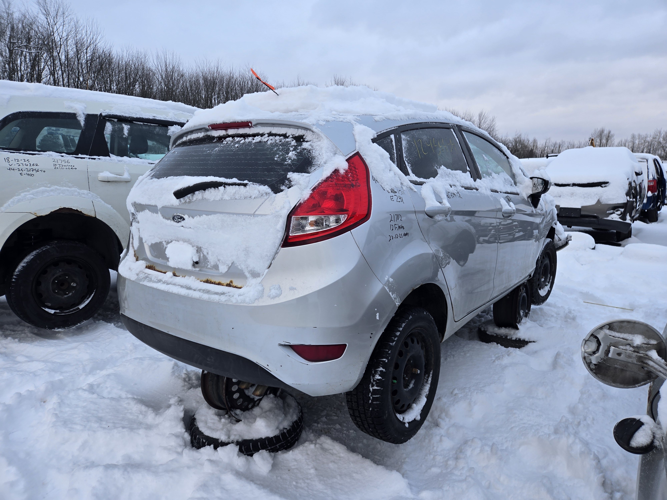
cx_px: 334
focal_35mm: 23
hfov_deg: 73.9
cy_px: 250
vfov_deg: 58.9
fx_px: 443
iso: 32
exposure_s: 1/180
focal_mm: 5.4
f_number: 1.8
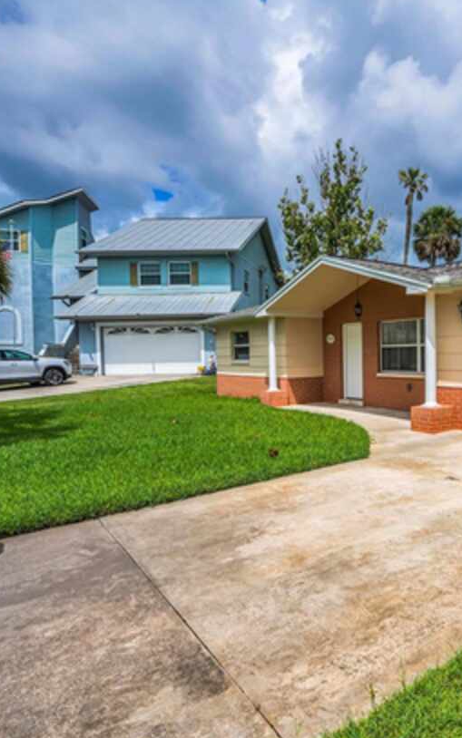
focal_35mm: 24
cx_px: 369
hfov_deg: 48.2
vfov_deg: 74.8
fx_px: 483
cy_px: 378
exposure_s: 1/2000
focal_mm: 15
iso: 400
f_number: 11
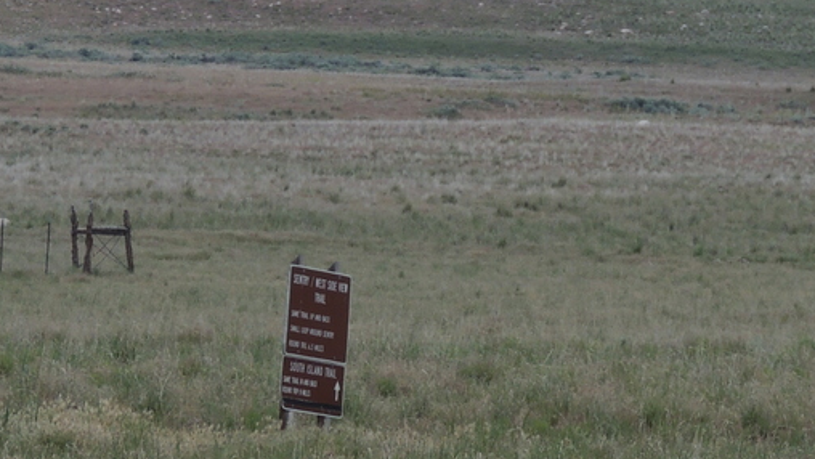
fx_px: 11867
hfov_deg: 3.9
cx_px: 529
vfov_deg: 2.2
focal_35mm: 549
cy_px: -239
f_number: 4.6
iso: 110
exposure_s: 1/500
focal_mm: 35.6
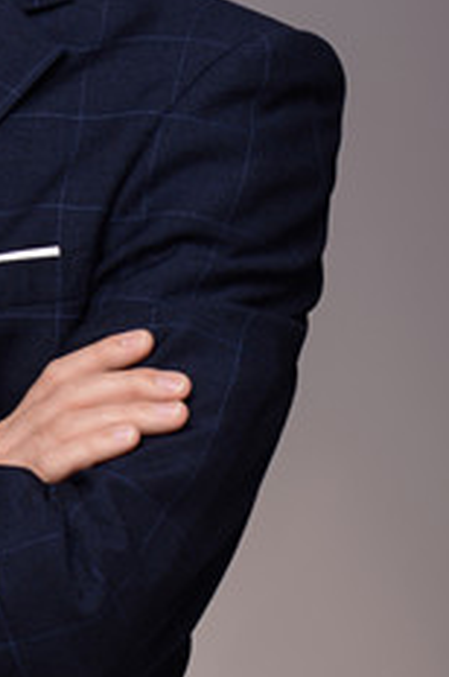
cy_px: 409
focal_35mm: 259
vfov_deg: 8.0
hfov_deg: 5.3
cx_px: -192
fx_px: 4860
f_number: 9
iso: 100
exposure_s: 1/125
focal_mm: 75
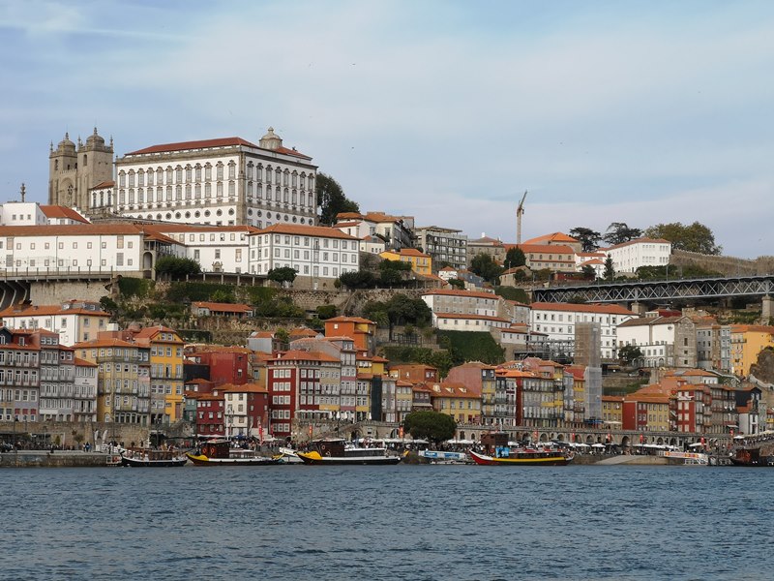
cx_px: 387
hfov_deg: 22.5
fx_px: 1945
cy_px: 290
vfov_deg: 17.0
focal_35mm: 87
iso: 50
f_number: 2.4
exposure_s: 1/731
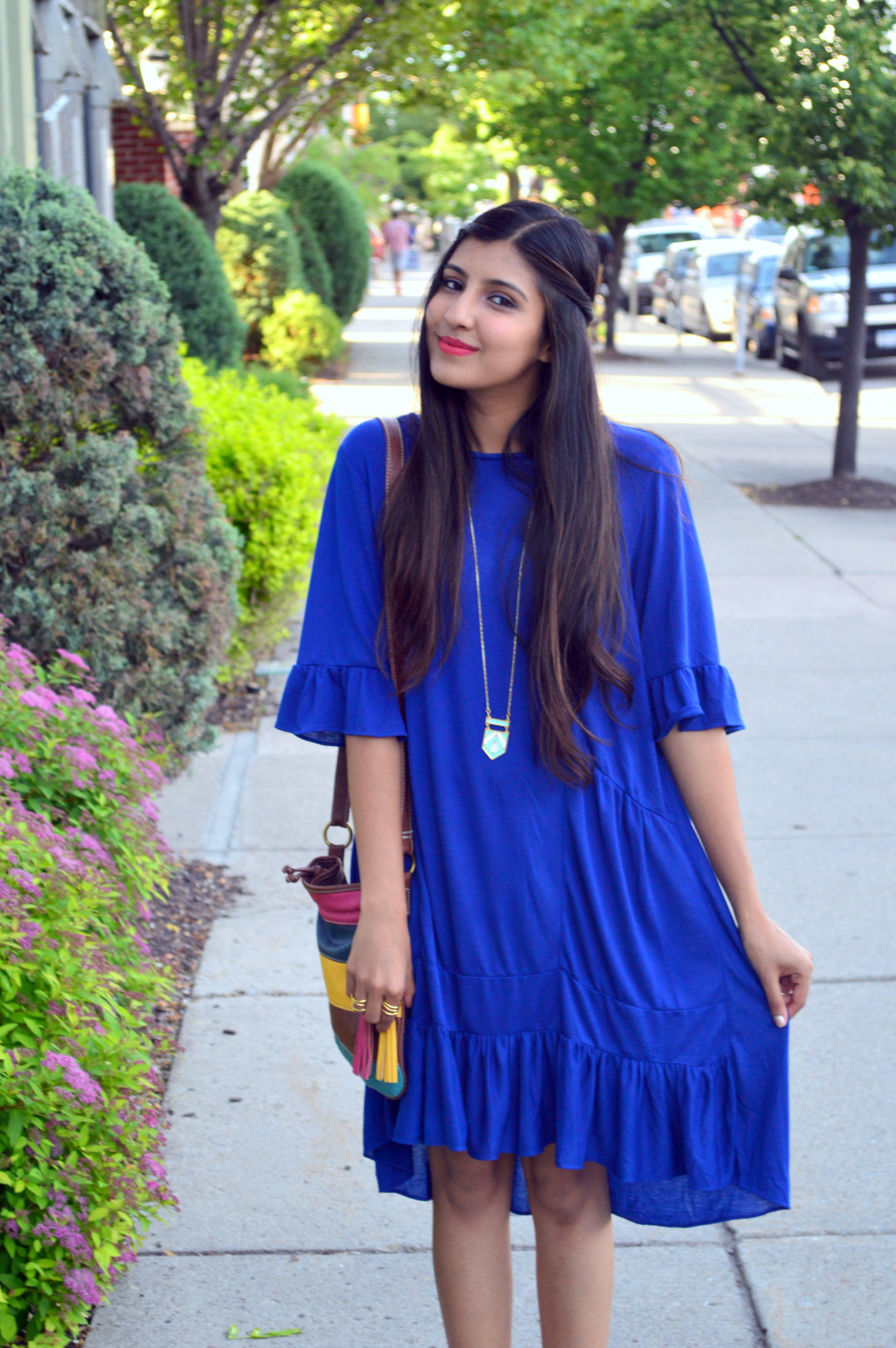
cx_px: 448
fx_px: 3085
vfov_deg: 24.6
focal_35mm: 82
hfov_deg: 16.5
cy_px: 674
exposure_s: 1/100
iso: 560
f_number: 5.6
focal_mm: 55
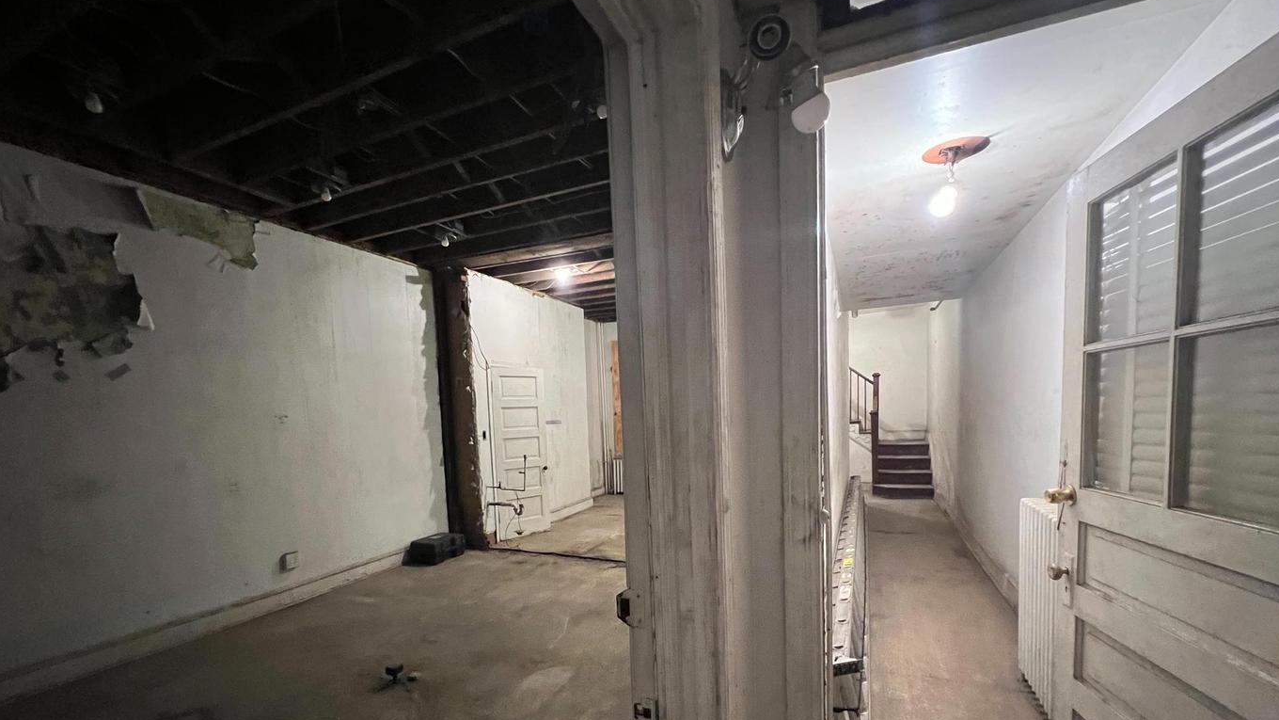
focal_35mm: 15
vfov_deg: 69.0
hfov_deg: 102.9
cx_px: 614
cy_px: 464
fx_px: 509
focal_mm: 1.57
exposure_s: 1/40
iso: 800
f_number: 1.8
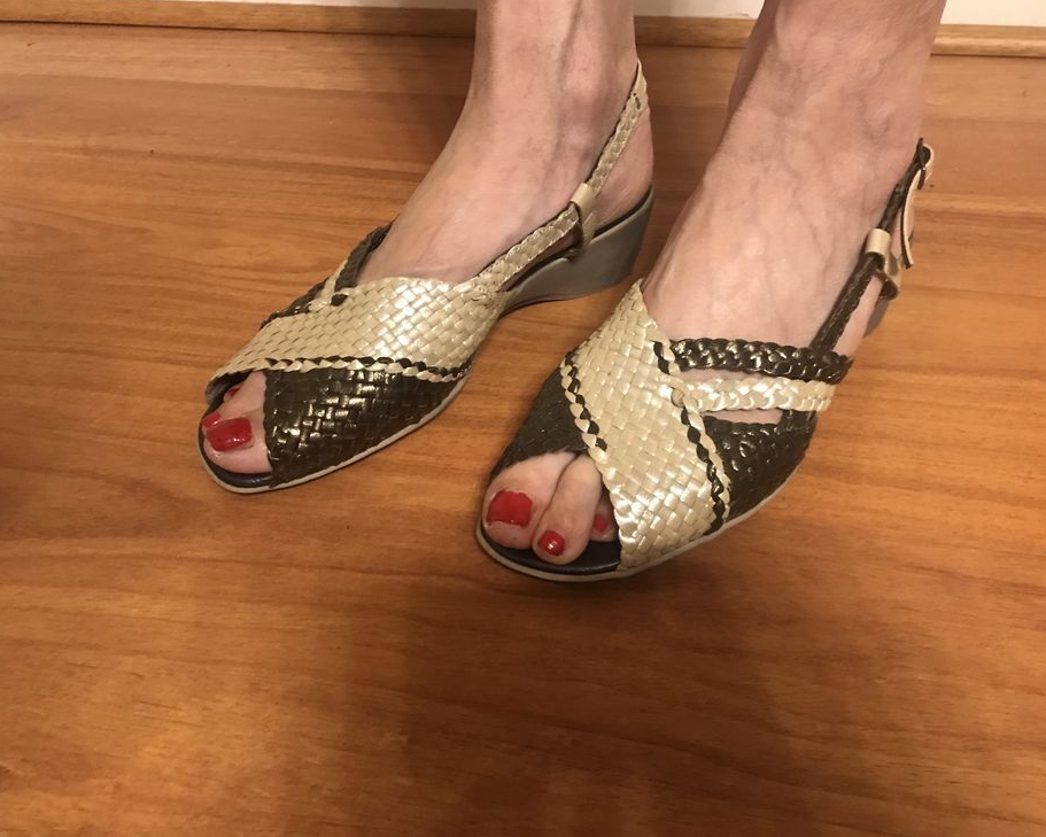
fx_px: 929
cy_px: 427
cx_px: 542
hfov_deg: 58.8
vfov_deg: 48.5
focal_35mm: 30
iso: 100
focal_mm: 3.99
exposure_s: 1/13
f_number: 1.8
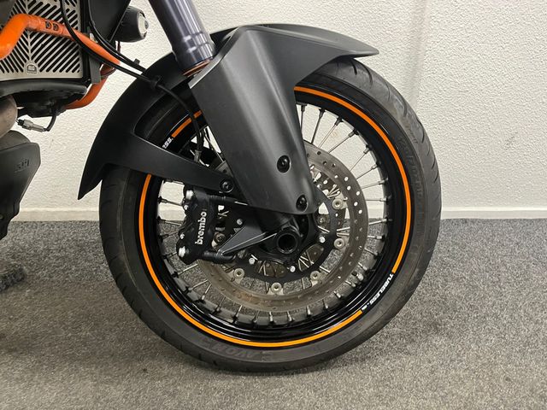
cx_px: 274
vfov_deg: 53.1
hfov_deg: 67.3
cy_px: 205
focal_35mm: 26
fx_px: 411
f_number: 1.6
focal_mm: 5.1
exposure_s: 1/50
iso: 320
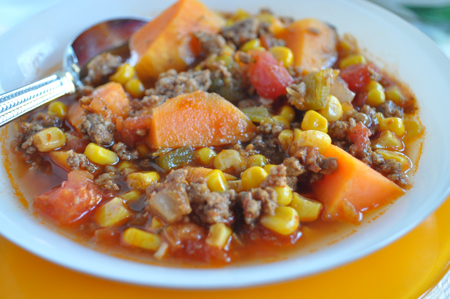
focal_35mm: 51
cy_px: 150
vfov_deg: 26.4
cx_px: 225
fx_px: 637
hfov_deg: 38.9
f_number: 5
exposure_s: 1/40
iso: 1600
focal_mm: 34
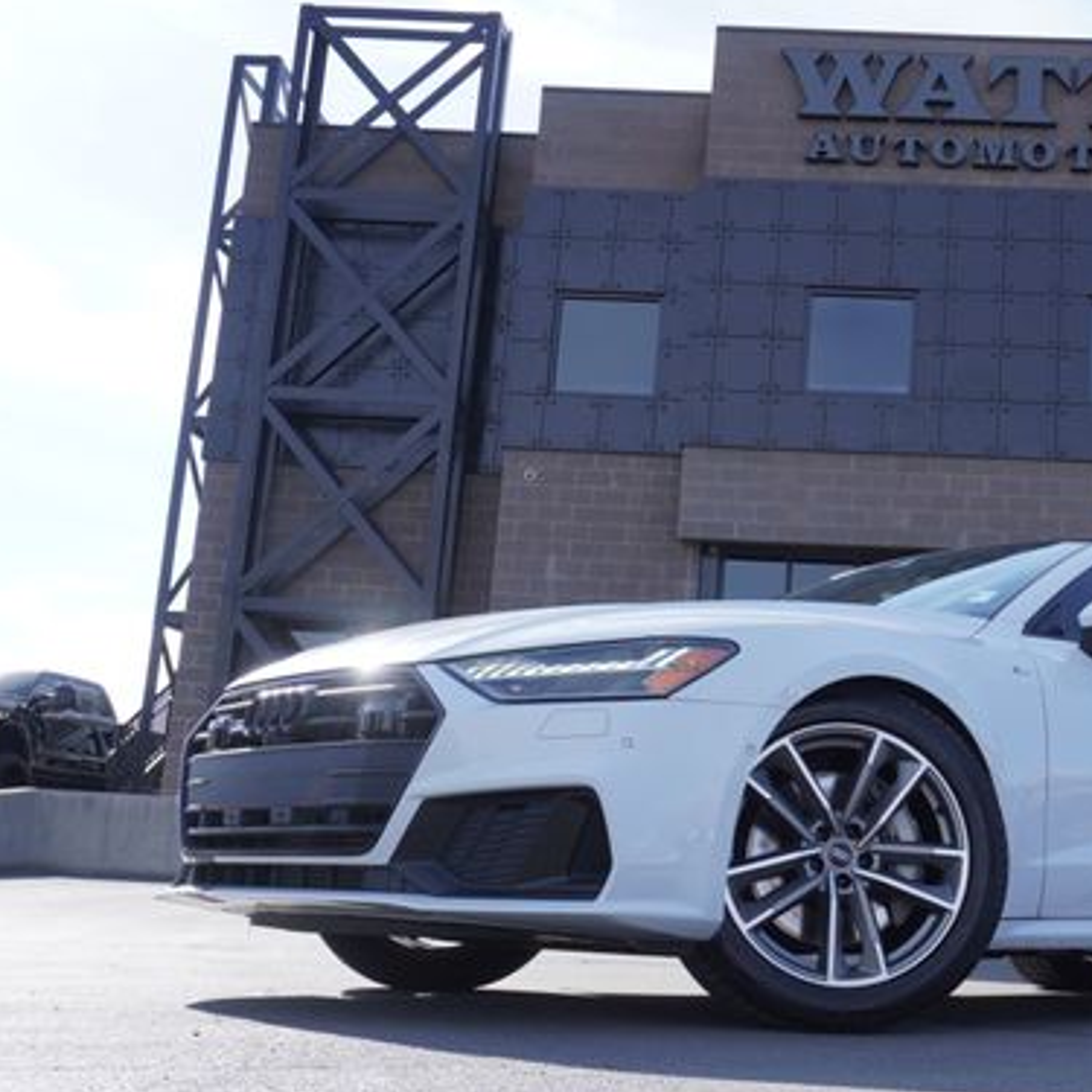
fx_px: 1632
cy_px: 562
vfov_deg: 37.0
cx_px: 897
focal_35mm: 46
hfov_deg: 35.6
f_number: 7.1
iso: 100
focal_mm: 21
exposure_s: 1/200
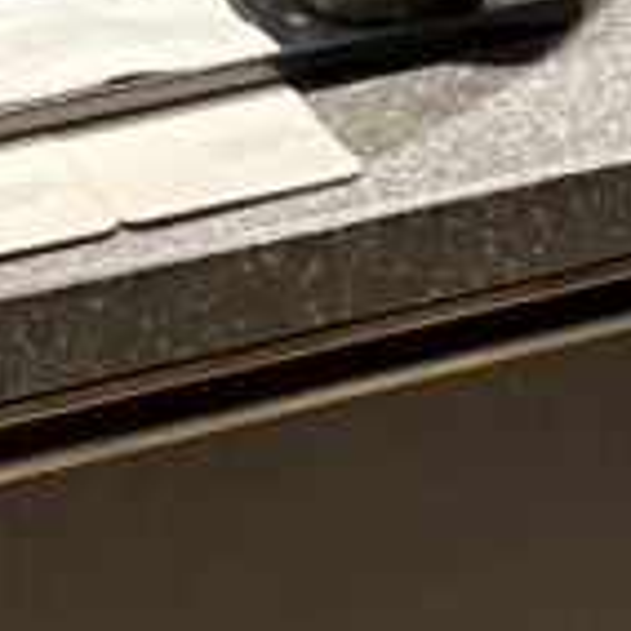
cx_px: 920
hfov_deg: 9.5
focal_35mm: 179
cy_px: -742
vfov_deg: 9.0
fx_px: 3692
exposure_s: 1/33
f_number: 1.8
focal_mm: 3.99
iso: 320
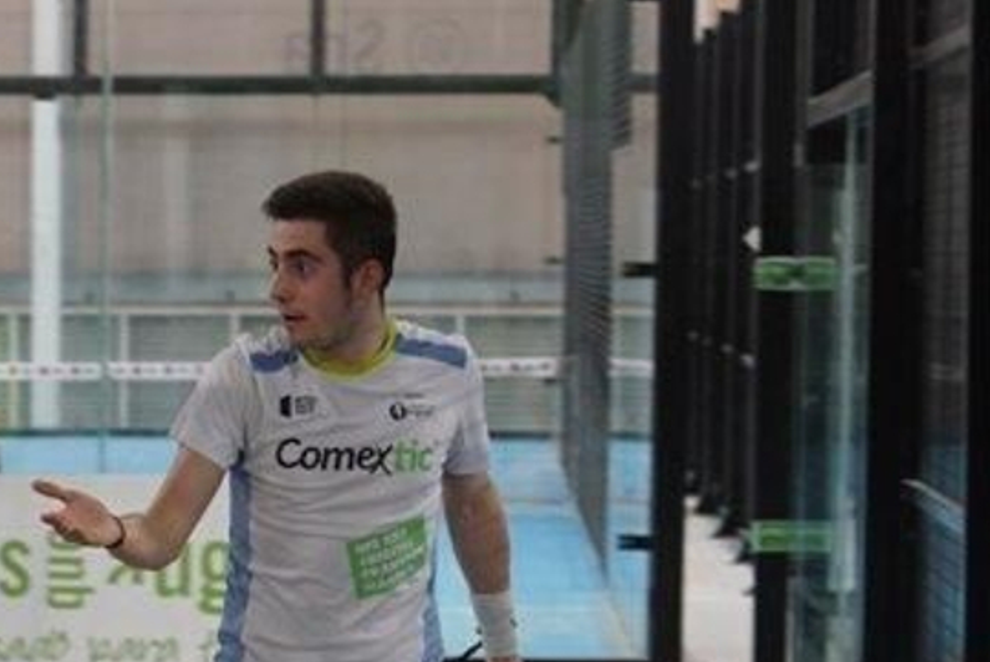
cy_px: 606
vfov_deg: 8.8
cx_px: -16
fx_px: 4279
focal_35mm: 155
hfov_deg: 13.0
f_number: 2.8
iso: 500
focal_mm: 35
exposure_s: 1/60
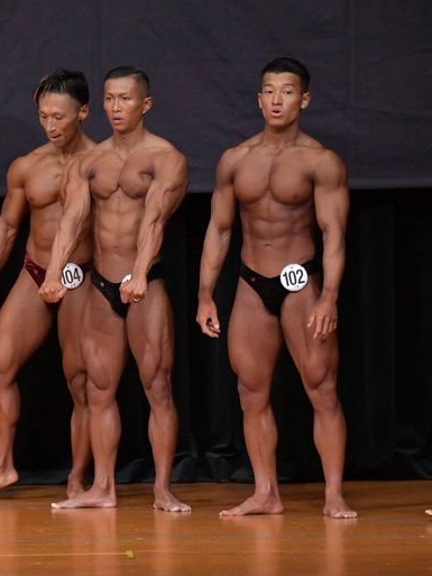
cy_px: 287
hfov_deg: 3.6
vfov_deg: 4.8
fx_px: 6886
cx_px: 25
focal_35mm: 414
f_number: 5.6
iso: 5000
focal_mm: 190
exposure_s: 1/400
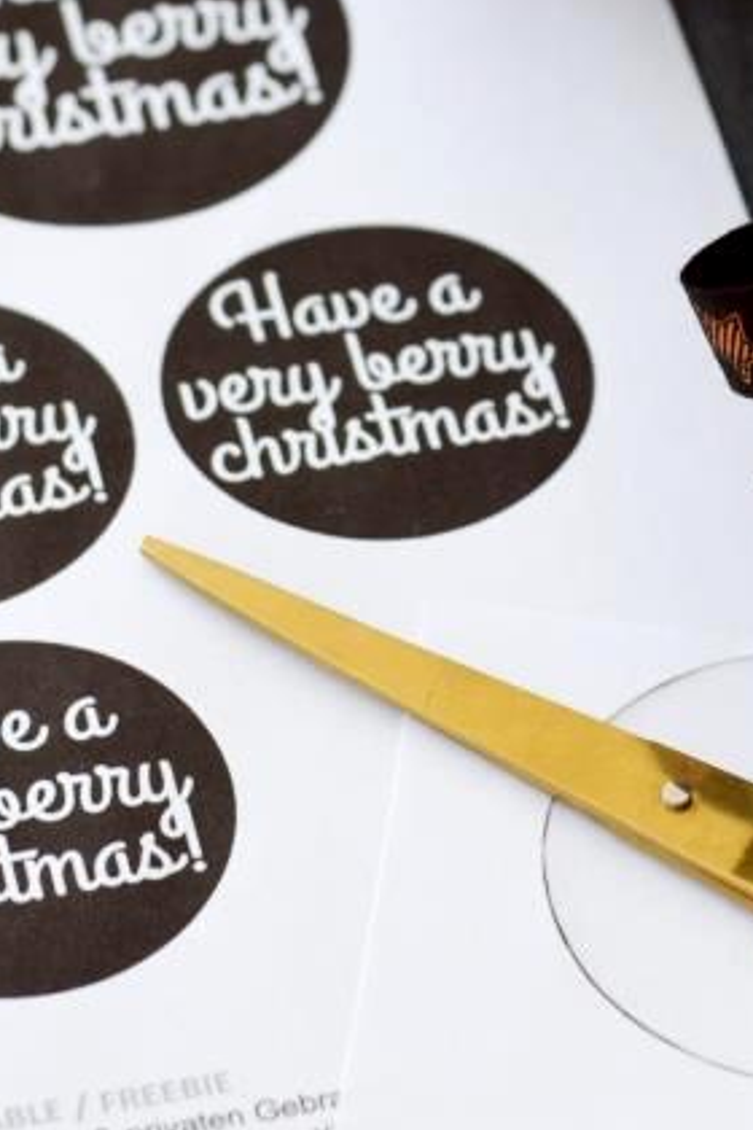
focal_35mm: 183
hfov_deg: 7.5
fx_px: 5741
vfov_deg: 11.1
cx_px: 760
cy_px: -24
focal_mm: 50
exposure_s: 1/50
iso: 125
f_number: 3.5
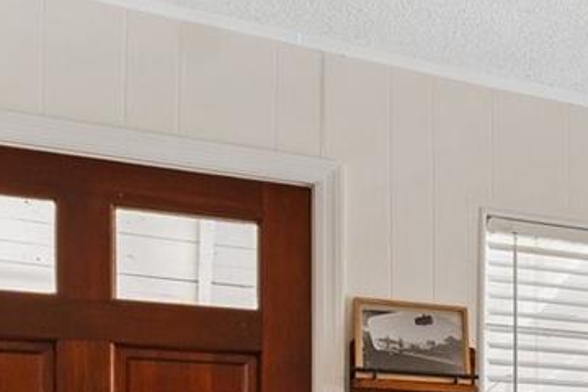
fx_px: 1174
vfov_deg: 18.0
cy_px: 477
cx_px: 988
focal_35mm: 72
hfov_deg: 21.3
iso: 160
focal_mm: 10.8
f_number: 8
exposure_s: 1/5
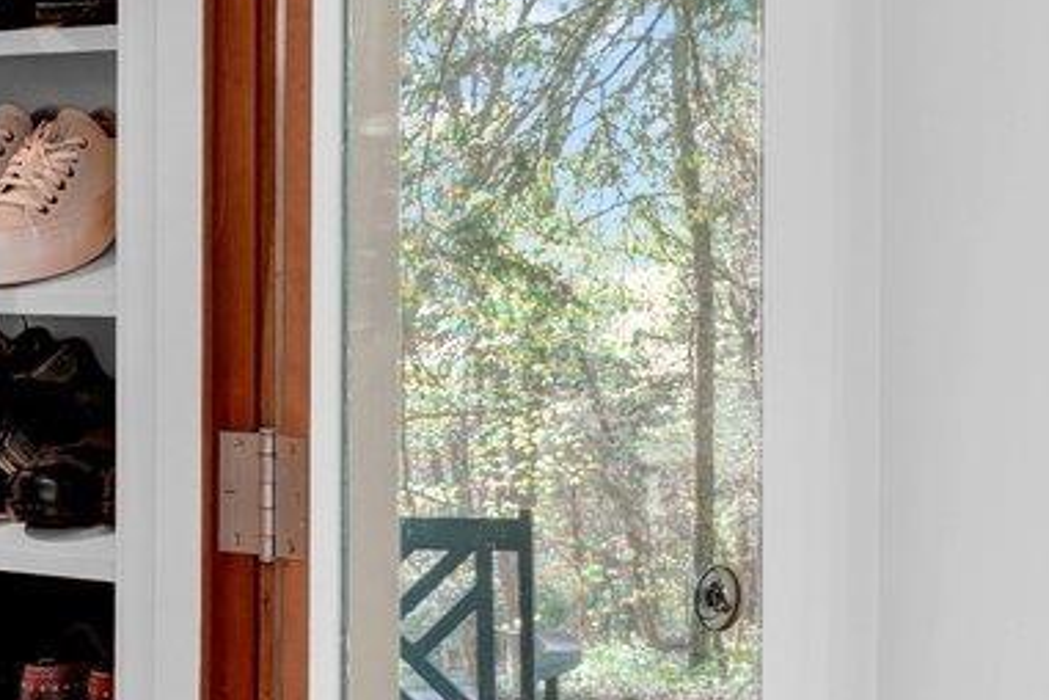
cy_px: 205
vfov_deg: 15.8
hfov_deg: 23.5
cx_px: 322
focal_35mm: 86
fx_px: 2506
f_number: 8
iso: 100
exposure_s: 1.3
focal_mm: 16
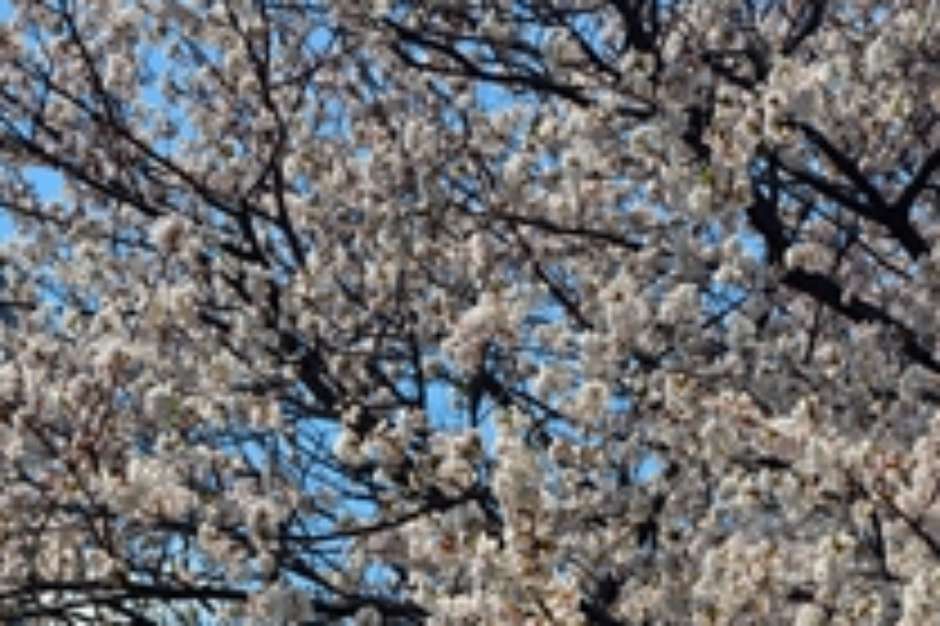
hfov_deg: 10.2
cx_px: 468
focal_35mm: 201
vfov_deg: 6.8
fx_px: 5244
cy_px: 525
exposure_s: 1/640
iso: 400
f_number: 13
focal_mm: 105
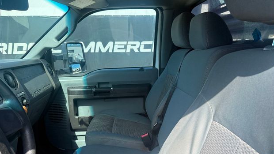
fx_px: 196
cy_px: 84
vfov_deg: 42.9
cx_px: 138
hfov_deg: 69.9
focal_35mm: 27
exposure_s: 1/1689
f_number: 1.78
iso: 100
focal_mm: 6.76
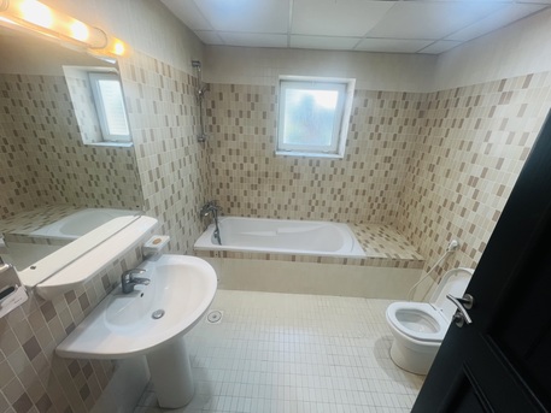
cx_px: 276
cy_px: 206
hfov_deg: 106.2
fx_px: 207
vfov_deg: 89.9
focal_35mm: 13
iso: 125
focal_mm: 1.57
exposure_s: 1/100
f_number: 1.8
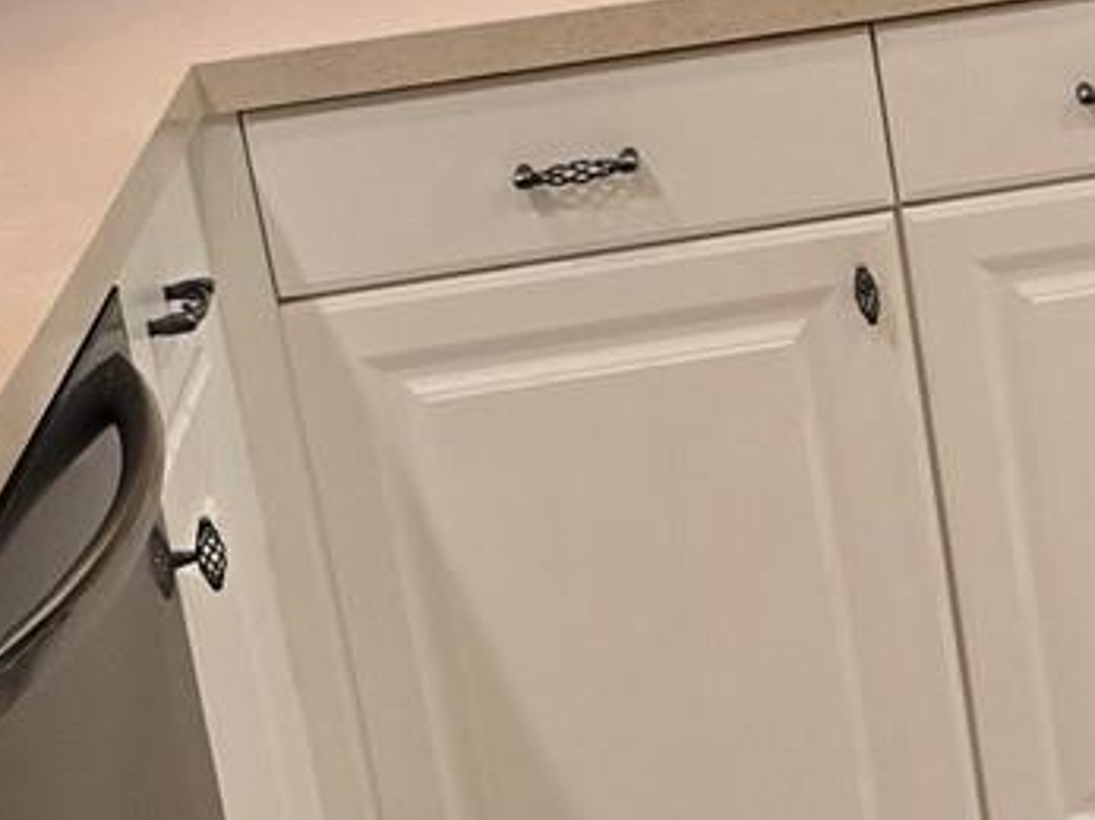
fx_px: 3352
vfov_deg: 13.9
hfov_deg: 17.4
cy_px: 117
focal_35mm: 106
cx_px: 1417
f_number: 1.7
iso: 400
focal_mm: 6.3
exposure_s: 1/120
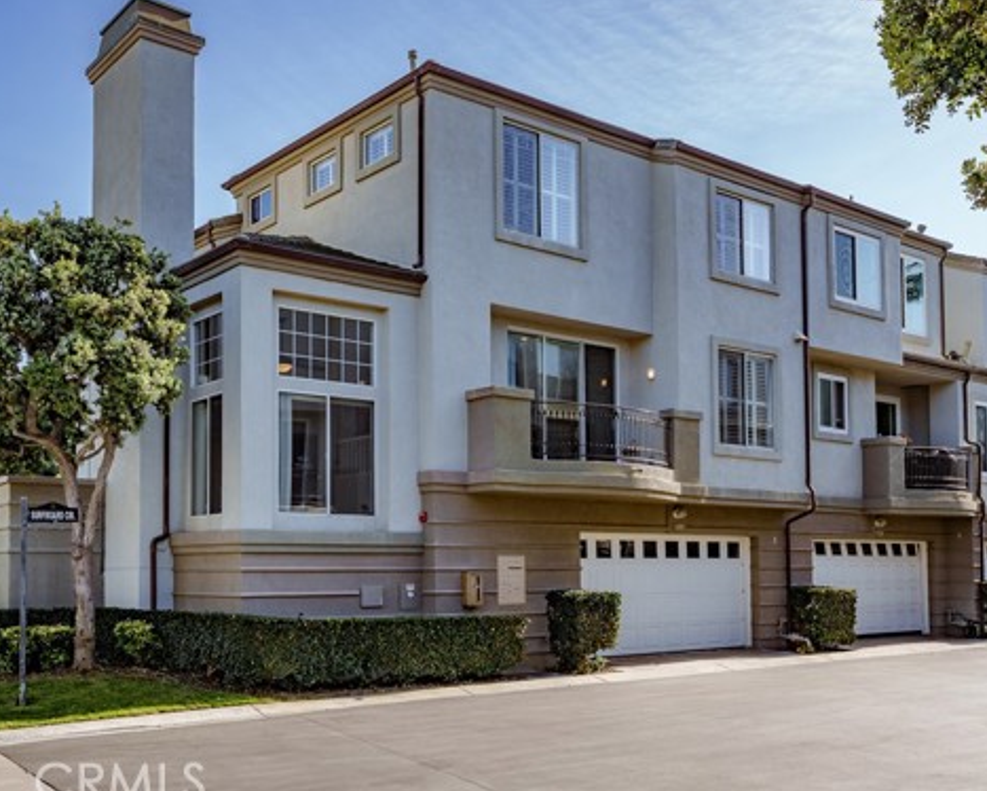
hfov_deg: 49.7
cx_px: 359
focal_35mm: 36
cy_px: 362
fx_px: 1052
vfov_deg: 41.1
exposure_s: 1/160
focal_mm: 28
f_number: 11
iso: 400
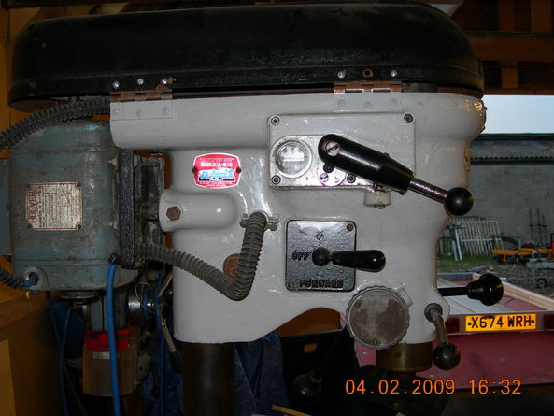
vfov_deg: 35.1
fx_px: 656
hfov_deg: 45.7
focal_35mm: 41
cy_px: 209
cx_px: 259
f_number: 2.8
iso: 50
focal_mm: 7.8
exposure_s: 1/60.1
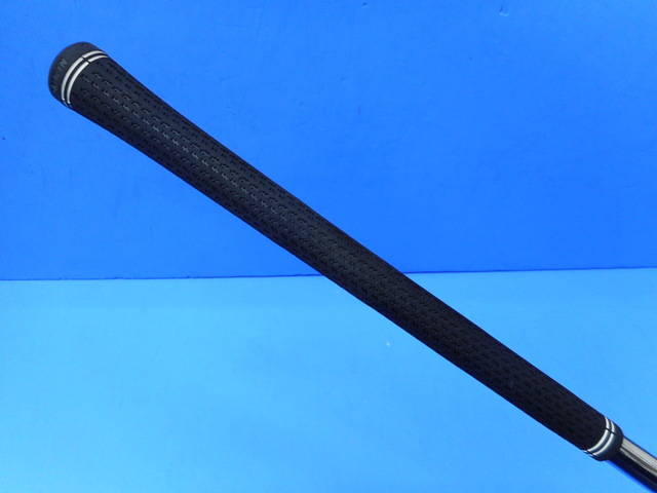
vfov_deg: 54.9
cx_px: 328
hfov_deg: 69.4
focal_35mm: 25
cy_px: 246
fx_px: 474
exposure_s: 1/30
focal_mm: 4.5
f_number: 3.7
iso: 125
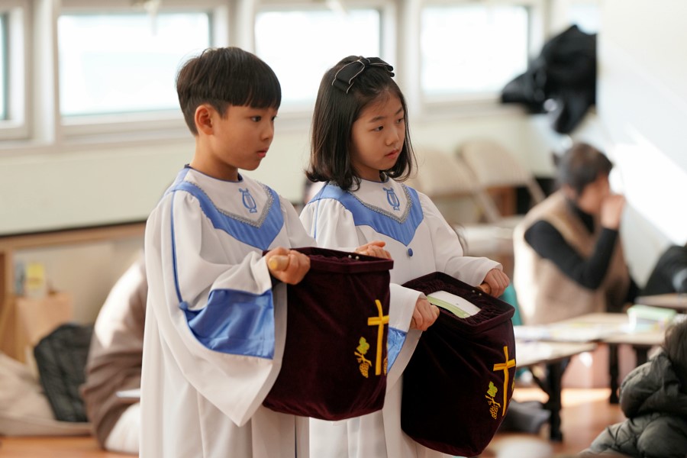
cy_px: 229
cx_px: 344
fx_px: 3816
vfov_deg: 6.9
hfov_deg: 10.3
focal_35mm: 200
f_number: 4
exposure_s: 1/250
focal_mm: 200
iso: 1000
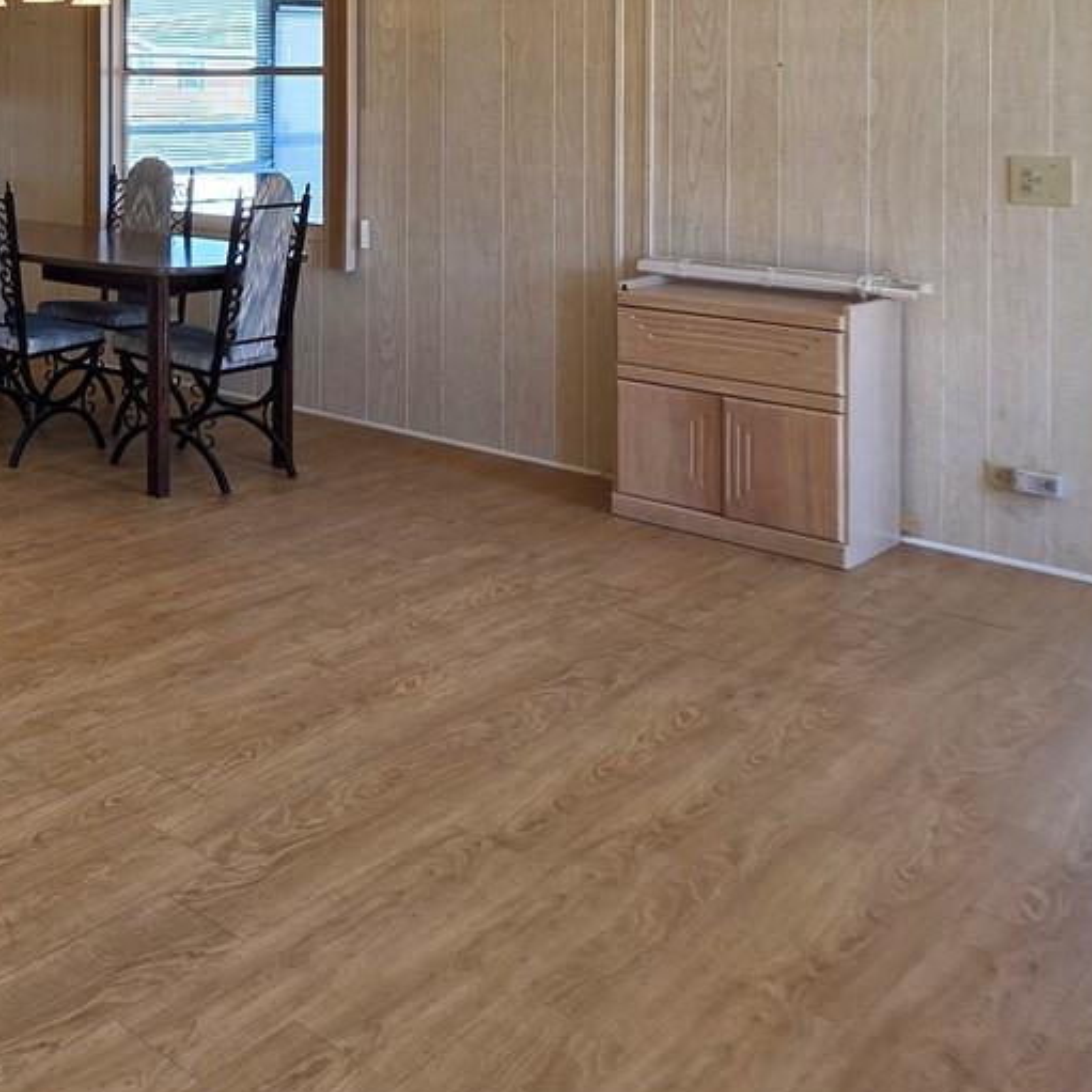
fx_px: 1285
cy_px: 113
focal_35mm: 36
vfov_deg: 42.3
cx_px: -254
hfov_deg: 35.1
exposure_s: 1/120
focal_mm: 2.2
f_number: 1.9
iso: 80
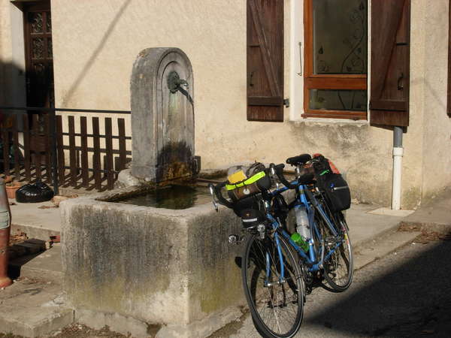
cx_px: 226
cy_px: 169
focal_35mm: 70
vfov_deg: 21.0
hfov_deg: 27.8
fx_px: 912
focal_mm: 11.5
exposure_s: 1/683
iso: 79
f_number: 6
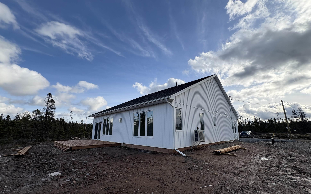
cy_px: 105
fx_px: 127
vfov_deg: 74.7
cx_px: 154
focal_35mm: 15
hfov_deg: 101.5
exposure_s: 1/1832
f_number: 2.2
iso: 50
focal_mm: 2.22
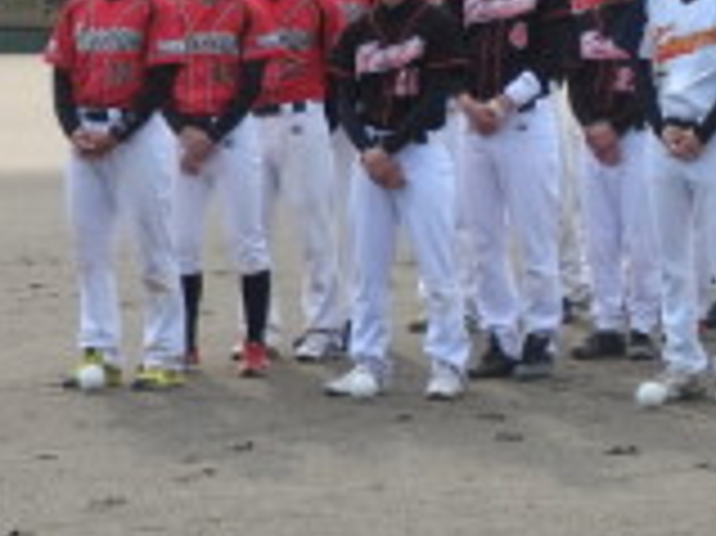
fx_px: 5456
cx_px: 1337
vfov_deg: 5.6
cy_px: 302
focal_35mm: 264
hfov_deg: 7.3
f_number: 4.5
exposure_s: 1/320
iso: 100
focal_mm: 12.5
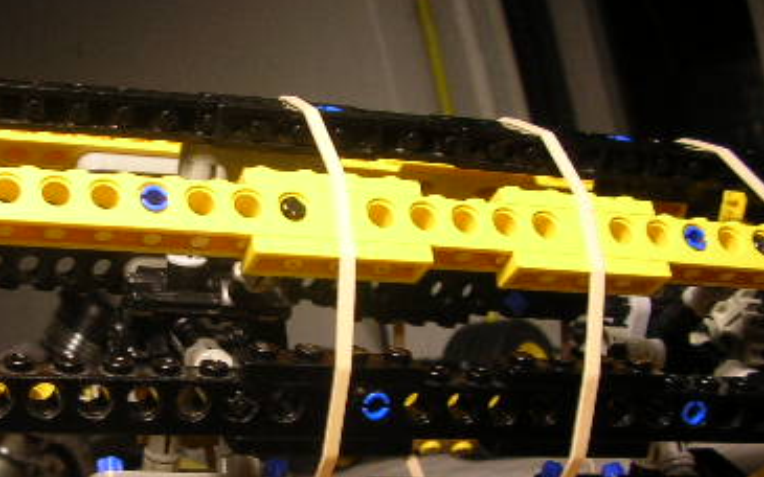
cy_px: 326
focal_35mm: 65
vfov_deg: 19.9
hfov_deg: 30.9
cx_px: 178
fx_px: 1353
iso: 50
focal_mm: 5.8
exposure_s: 1/11.3
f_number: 2.8
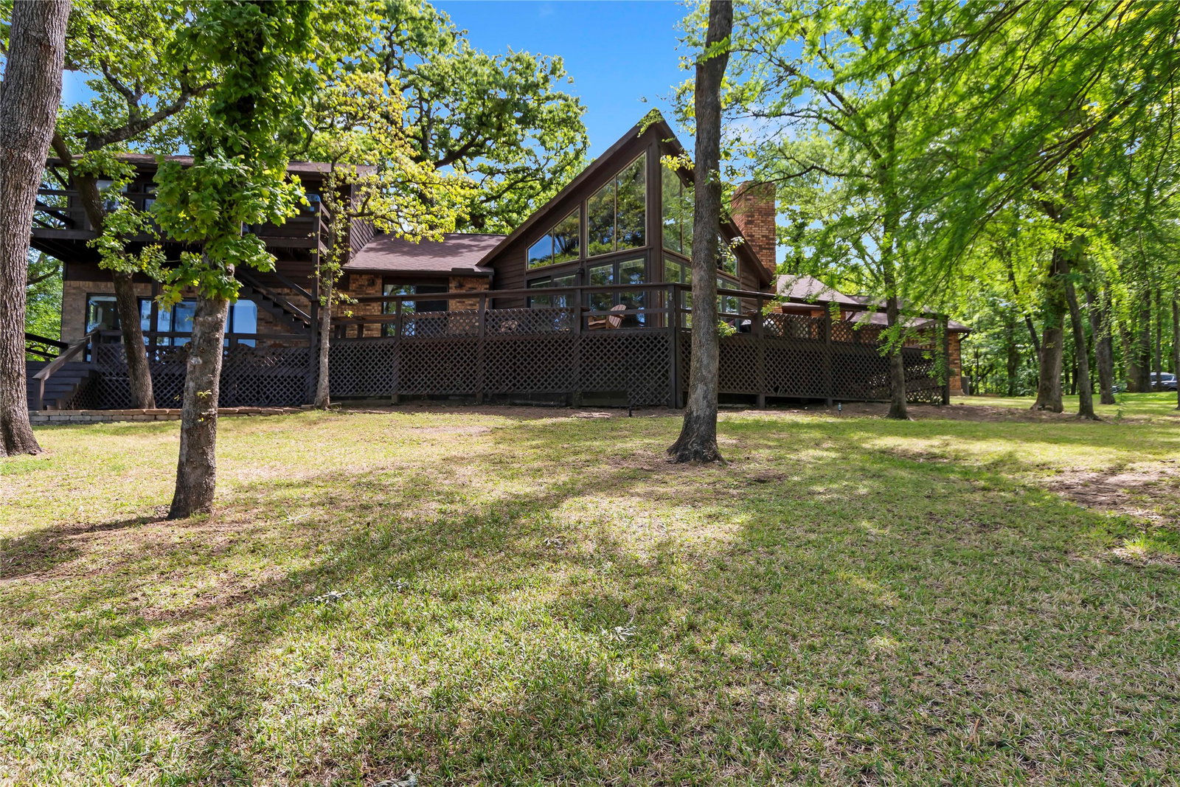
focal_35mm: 21
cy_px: 394
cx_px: 590
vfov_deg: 59.5
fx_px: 688
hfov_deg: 81.2
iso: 100
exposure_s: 1/60
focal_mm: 14
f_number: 8
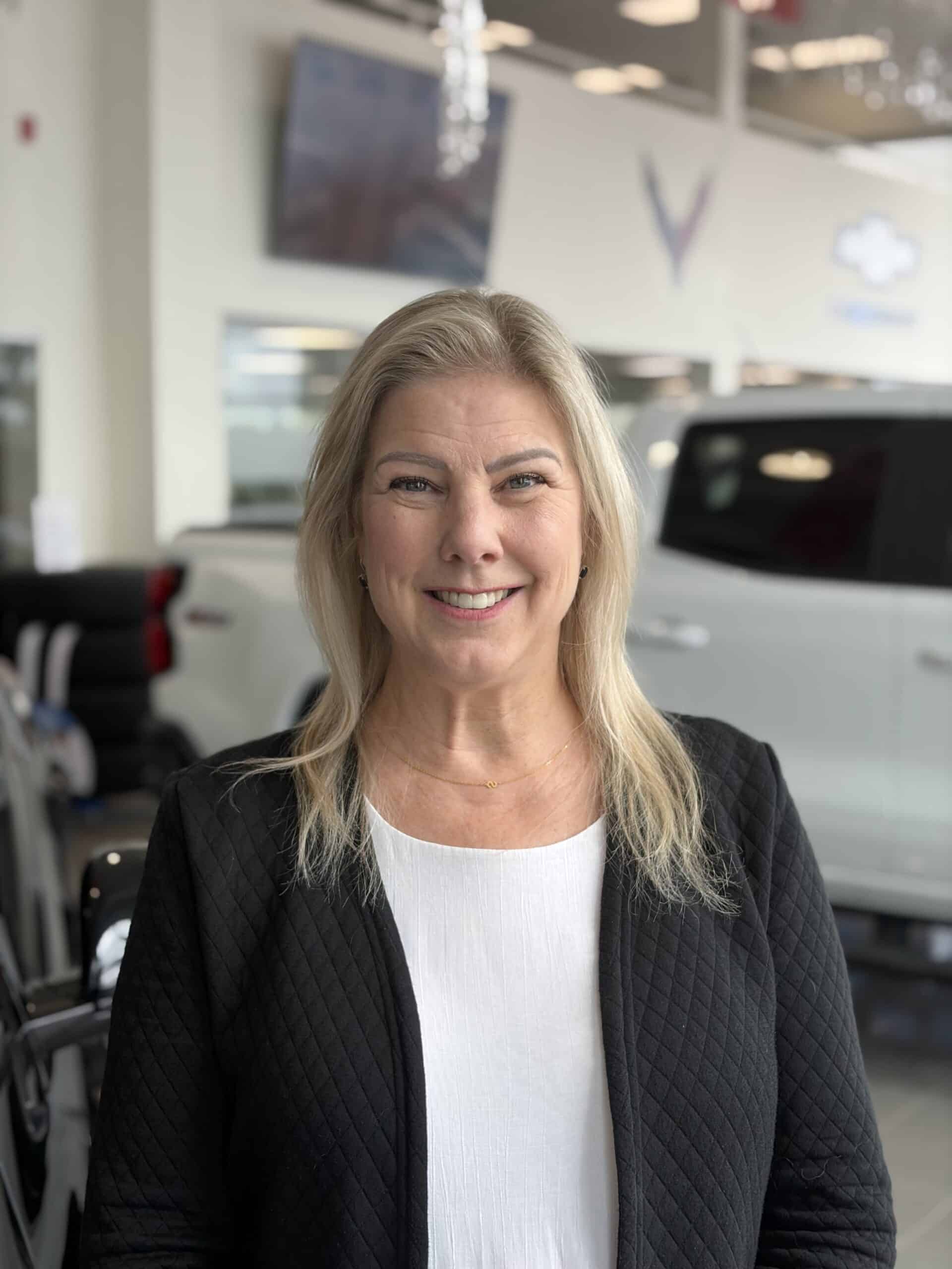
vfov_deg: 36.8
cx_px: 476
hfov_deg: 28.0
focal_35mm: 52
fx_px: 1907
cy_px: 634
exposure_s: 1/482
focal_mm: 5.96
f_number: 1.6
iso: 40
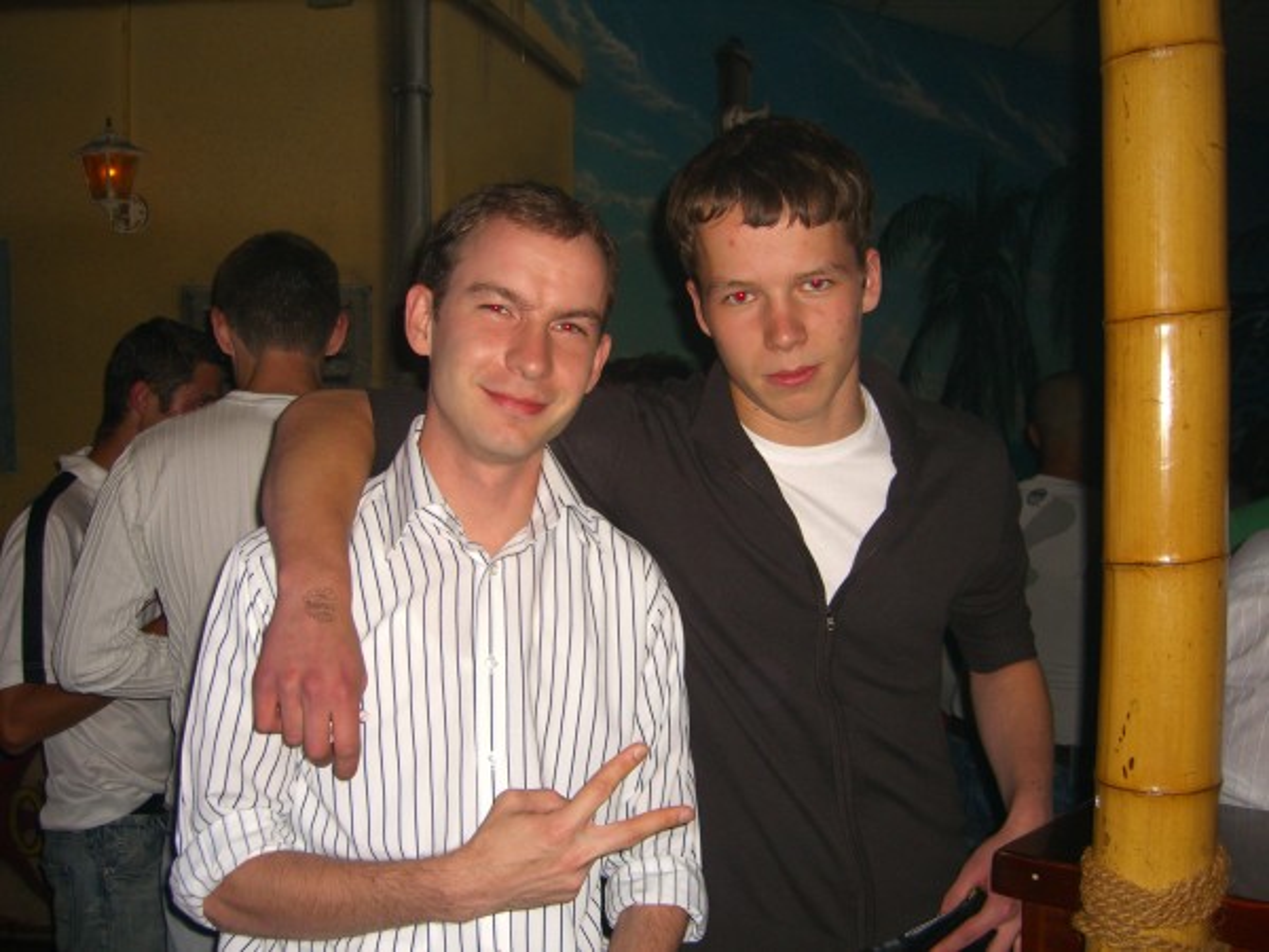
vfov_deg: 37.7
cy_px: 476
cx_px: 634
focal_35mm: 38
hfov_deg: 49.0
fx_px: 1393
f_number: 2.8
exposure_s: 1/60
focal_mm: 7.9
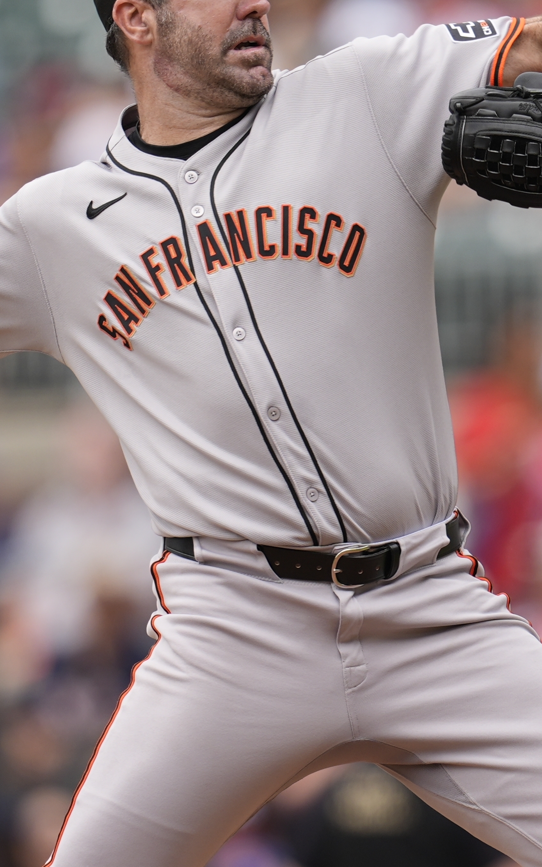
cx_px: 336
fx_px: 26937
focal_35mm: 1140
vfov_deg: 1.8
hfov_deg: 1.2
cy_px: 341
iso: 250
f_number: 2.8
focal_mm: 400
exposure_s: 1/2000
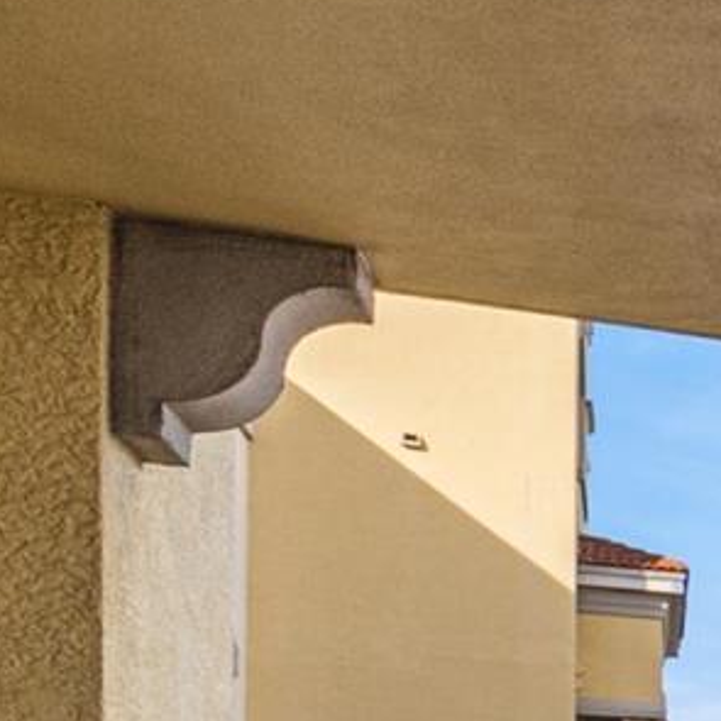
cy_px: 1019
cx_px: 2293
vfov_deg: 18.3
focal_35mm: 86
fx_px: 2027
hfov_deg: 10.7
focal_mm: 7
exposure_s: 1/640
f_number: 9
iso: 200
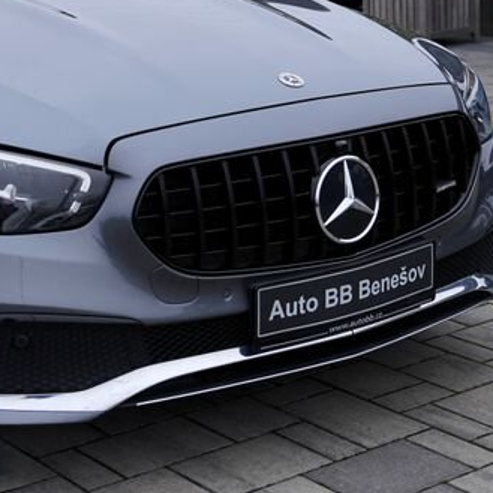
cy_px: 61
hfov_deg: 20.6
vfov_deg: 20.7
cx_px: 33
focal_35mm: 82
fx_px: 1321
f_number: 4
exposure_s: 1/80
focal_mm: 31
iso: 100
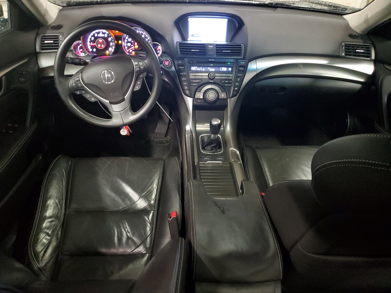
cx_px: 196
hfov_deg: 67.3
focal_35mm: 26
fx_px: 294
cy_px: 146
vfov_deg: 53.1
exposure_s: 1/15
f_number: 1.5
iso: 487
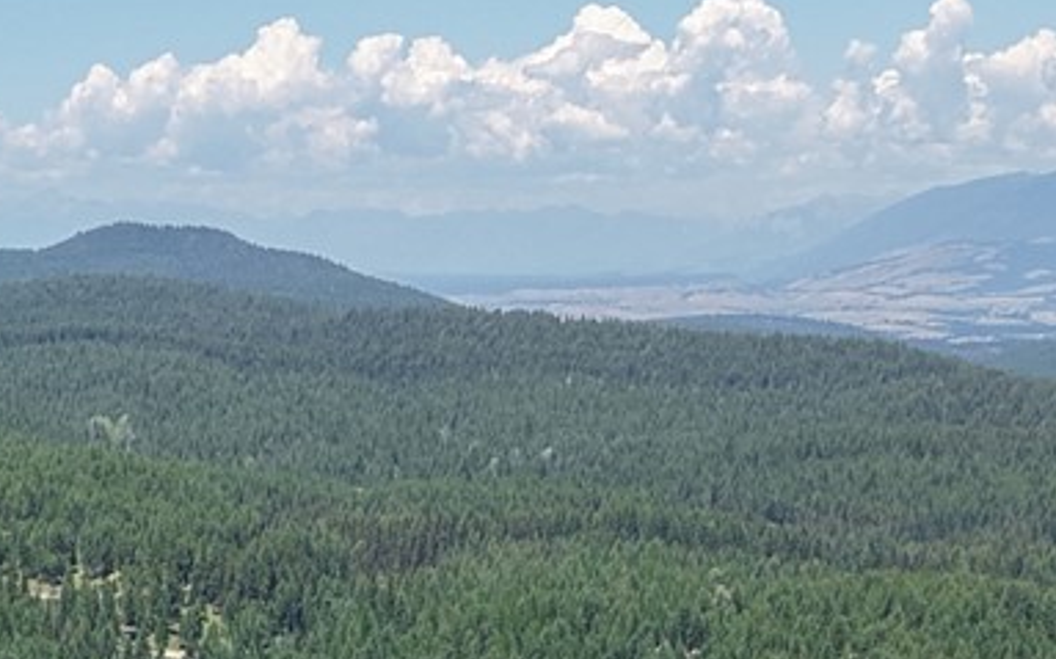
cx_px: -85
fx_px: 3912
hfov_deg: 15.0
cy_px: 1734
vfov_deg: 8.5
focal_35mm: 136
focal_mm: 8.67
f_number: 1.8
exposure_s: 1/25
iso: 140
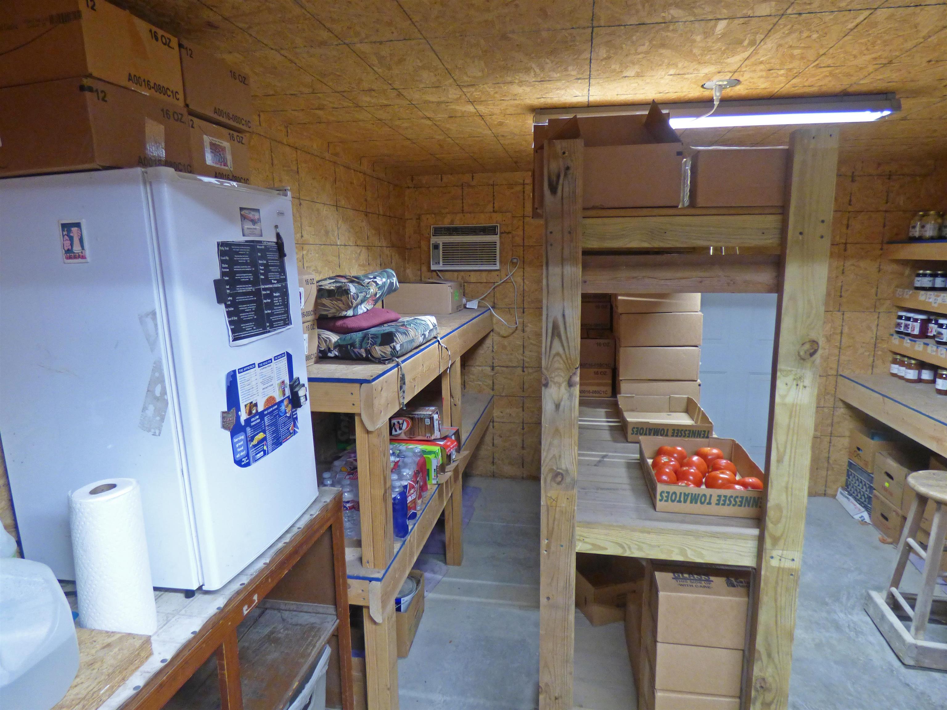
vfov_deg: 66.0
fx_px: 547
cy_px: 355
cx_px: 474
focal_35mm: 20
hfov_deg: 81.7
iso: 400
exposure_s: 1/40
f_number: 2.8
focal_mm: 3.58
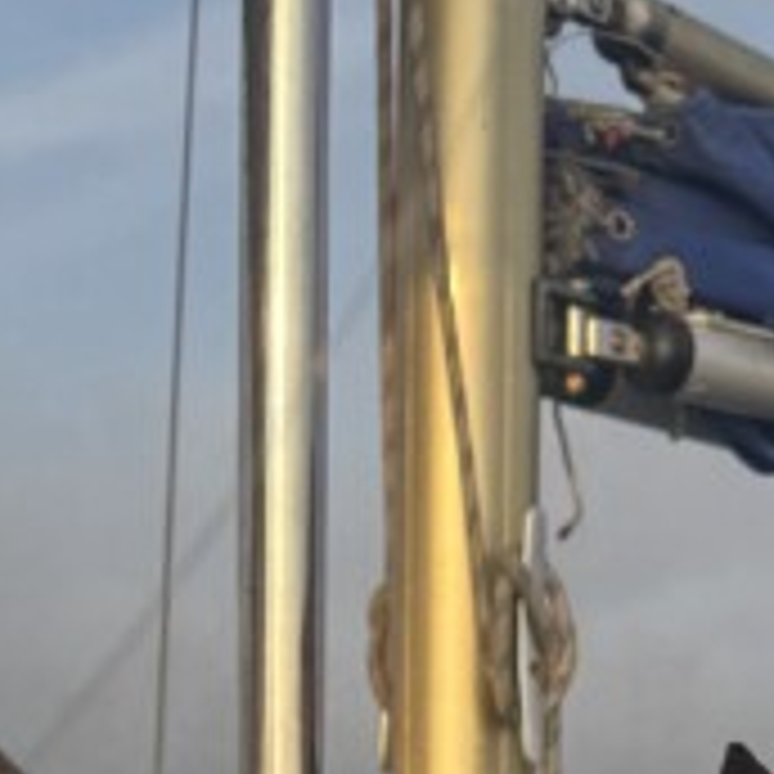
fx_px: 3112
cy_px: 1372
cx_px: 742
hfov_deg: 14.0
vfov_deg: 12.9
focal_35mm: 123
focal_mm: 6.76
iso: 80
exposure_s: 1/2252
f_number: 1.78
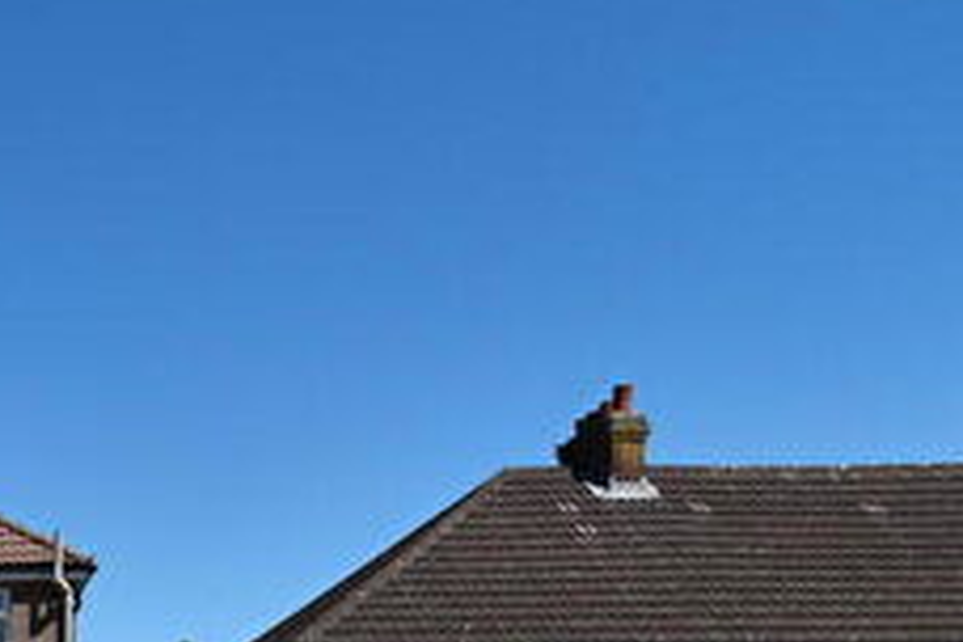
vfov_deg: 25.0
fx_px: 1230
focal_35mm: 46
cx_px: -182
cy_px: 855
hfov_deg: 34.5
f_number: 10
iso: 200
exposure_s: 1/400
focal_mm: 10
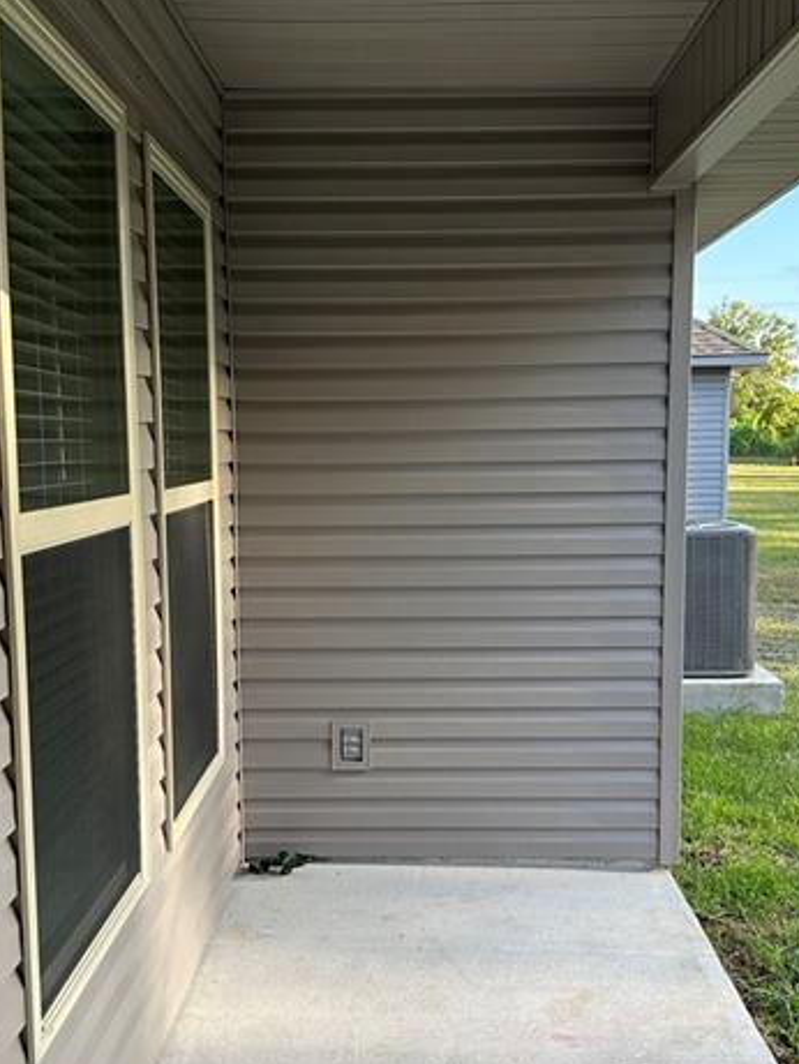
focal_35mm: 40
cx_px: 425
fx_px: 1230
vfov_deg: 46.7
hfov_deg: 36.0
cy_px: 577
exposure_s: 1/580
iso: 80
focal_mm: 6.86
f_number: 1.78
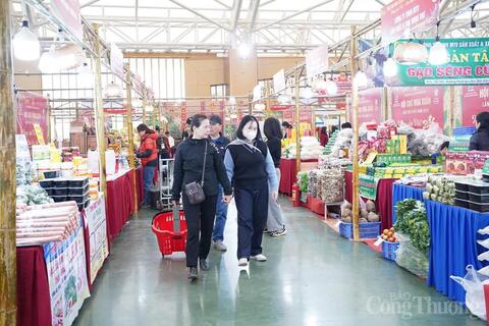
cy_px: 163
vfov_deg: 36.7
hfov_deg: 52.9
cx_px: 244
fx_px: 492
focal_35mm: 36
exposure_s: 1/160
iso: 1600
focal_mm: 36.2
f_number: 4.5
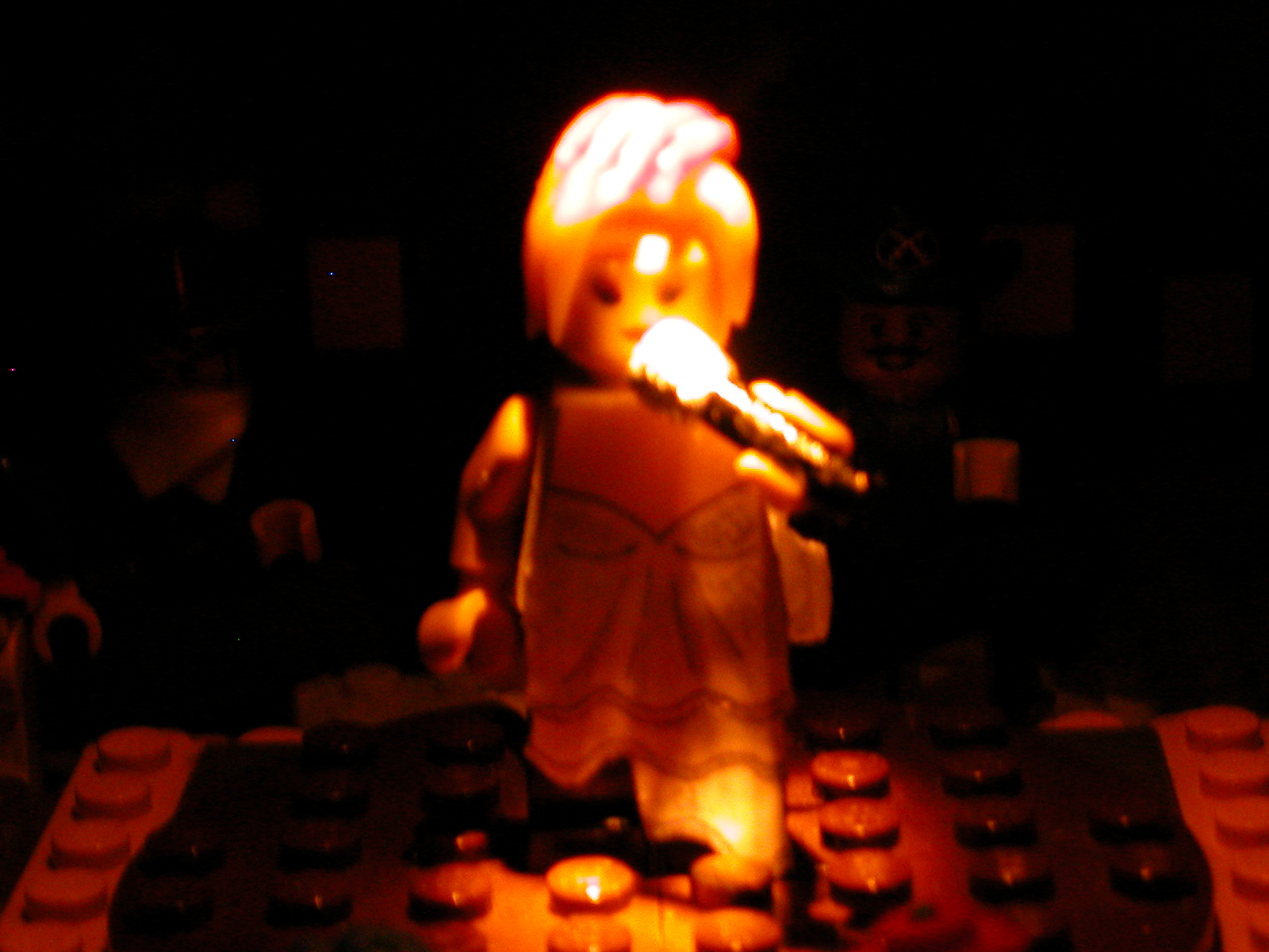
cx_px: 634
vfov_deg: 15.1
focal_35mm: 98
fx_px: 3593
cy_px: 476
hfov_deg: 20.0
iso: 323
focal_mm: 14.9
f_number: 4.6
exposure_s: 1/2.4
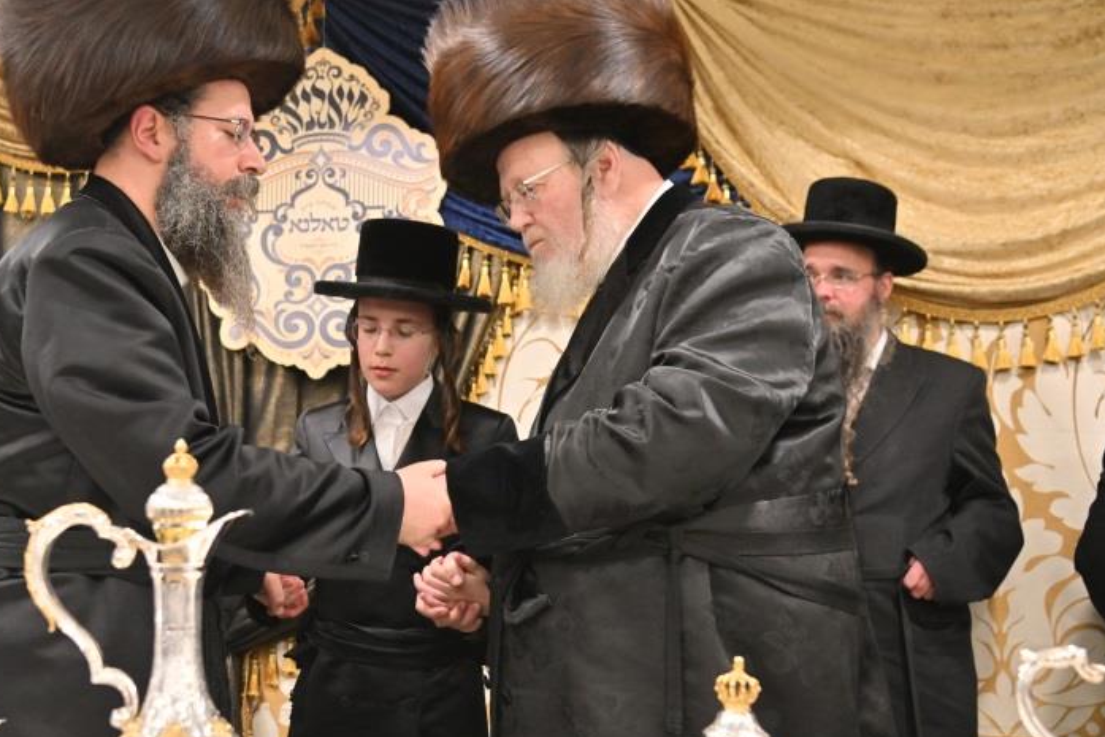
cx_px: 384
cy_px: 361
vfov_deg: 28.7
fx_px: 1443
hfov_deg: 41.5
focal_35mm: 47
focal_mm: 32
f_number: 4
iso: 800
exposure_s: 1/320
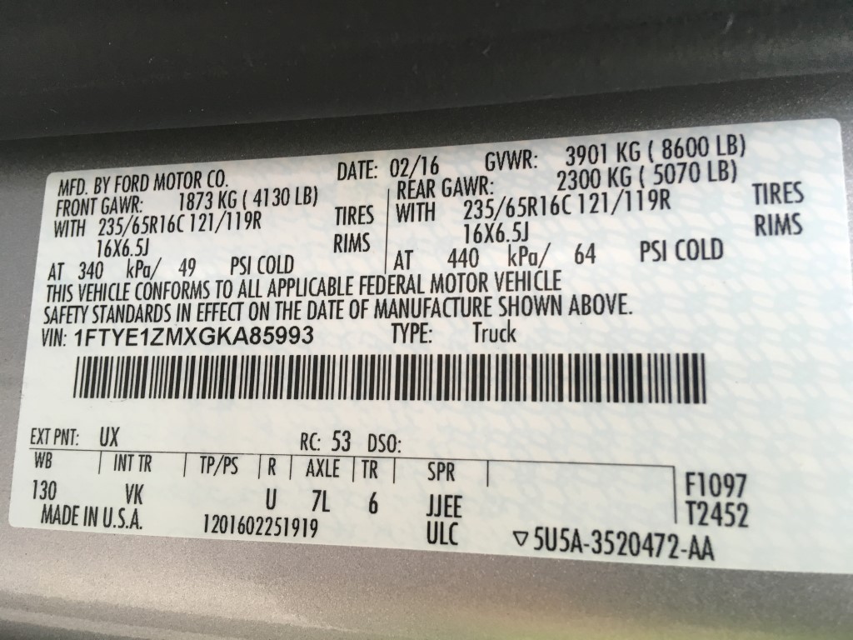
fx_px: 715
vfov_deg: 48.2
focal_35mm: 29
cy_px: 320
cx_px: 426
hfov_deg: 61.7
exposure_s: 1/30
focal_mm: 4.15
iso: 40
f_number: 2.2
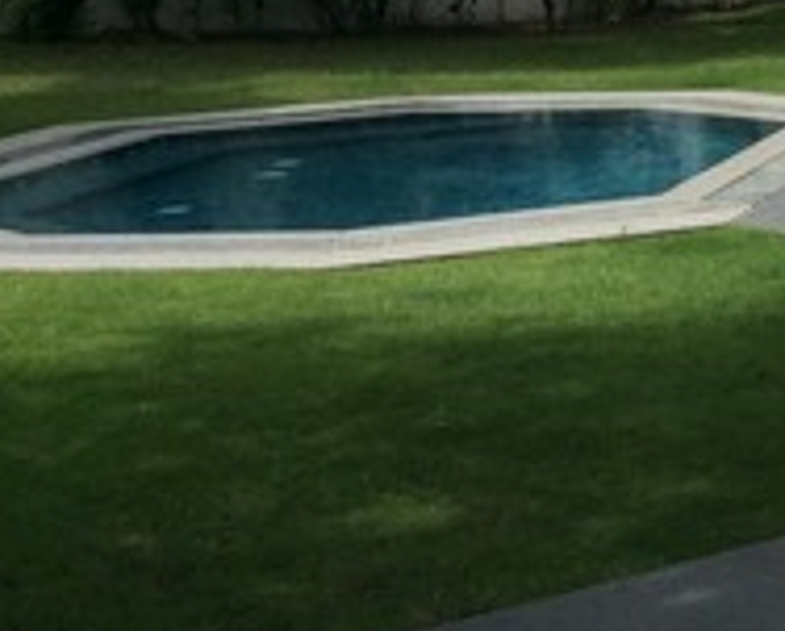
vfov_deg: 14.3
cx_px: 1299
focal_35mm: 106
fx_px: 2467
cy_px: -13
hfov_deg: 16.0
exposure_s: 1/1506
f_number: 2.4
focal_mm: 3.3
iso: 32
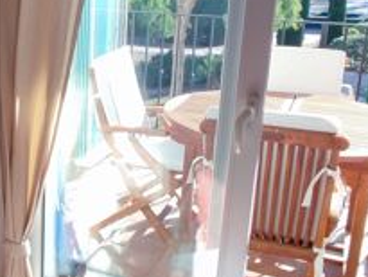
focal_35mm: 55
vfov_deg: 26.6
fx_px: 585
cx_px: 35
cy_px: 118
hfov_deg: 33.1
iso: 50
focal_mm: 1.65
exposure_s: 1/324
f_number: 2.2
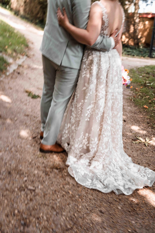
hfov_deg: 32.6
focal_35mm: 41
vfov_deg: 47.4
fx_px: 265
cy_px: 116
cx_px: 78
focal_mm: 41
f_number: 2.8
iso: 100
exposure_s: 1/160
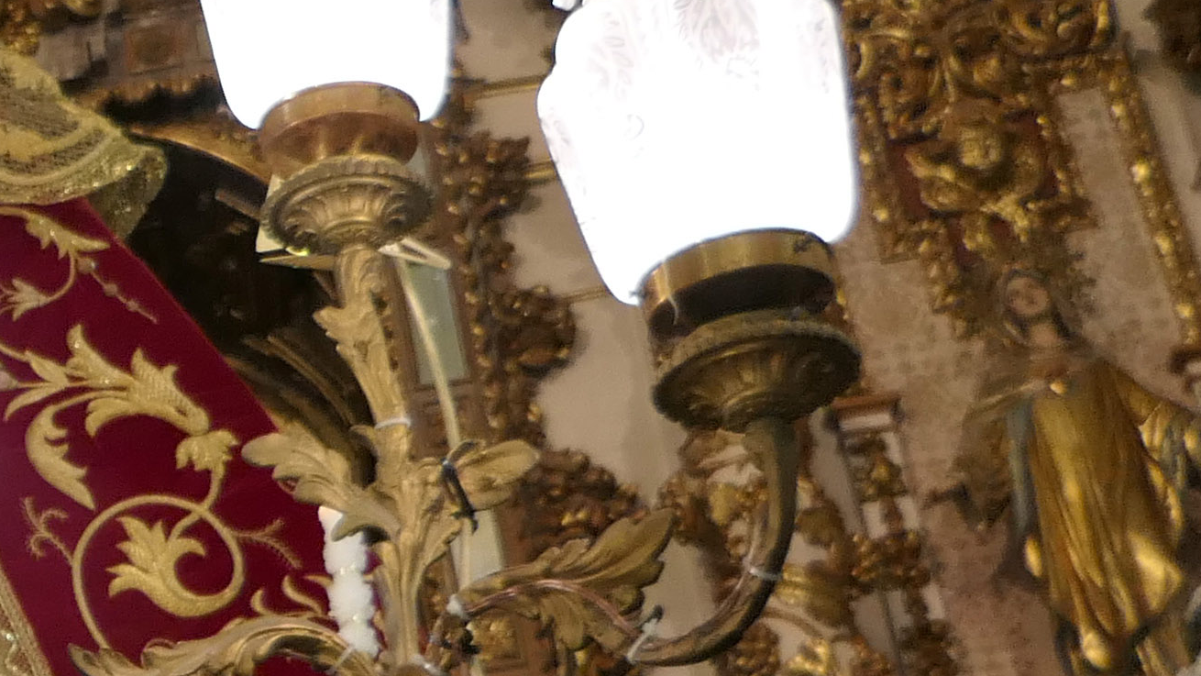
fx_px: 3344
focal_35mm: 105
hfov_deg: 18.8
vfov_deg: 11.5
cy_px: 604
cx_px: -400
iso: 400
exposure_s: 1/60
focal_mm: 8.8
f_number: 2.8
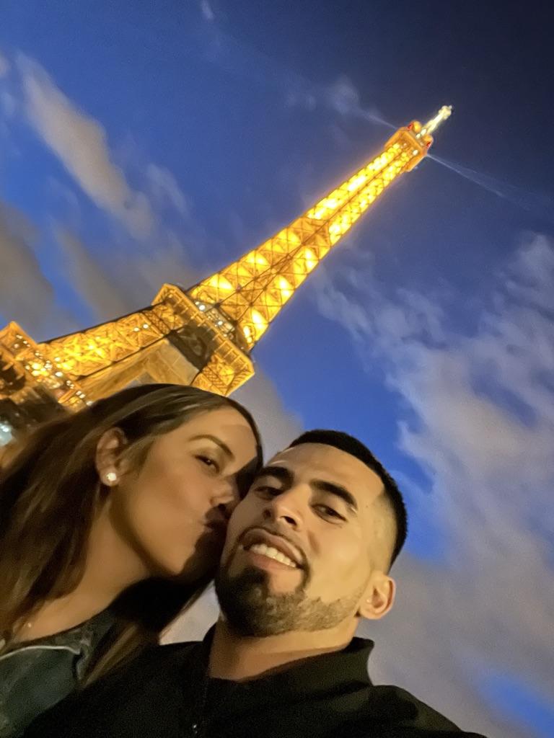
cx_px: 277
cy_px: 369
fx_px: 640
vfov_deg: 60.0
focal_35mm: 30
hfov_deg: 46.8
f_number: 2.2
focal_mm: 2.71
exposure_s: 1/7
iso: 4000
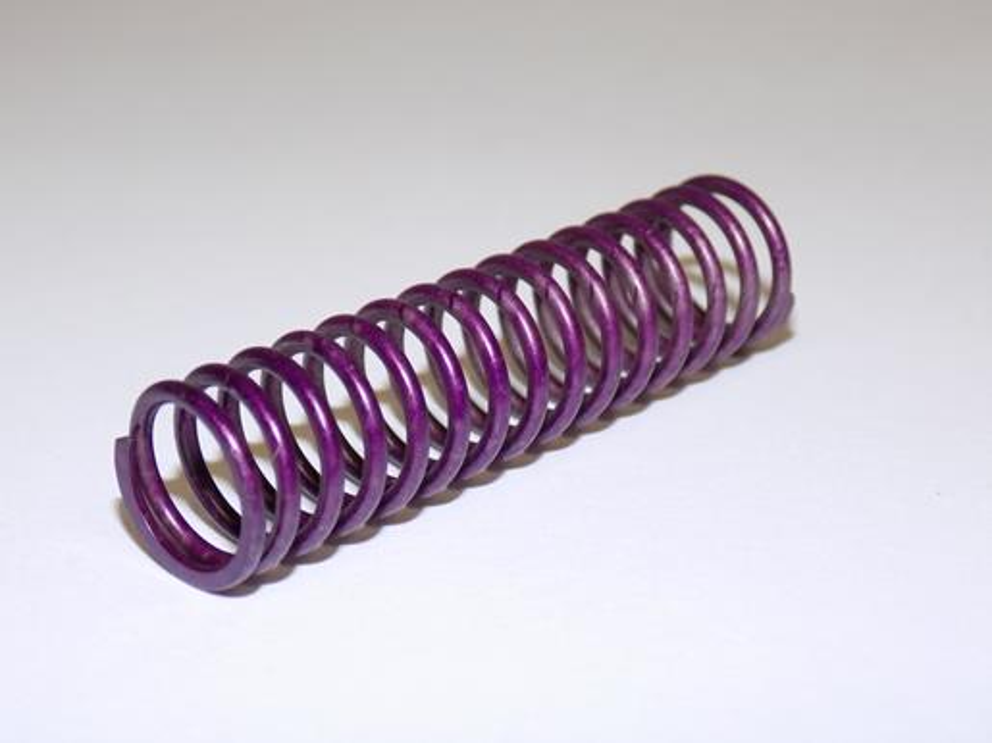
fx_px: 2235
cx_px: 496
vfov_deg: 18.9
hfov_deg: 25.0
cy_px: 372
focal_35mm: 78
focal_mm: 13.9
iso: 200
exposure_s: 1/30
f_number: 4.3
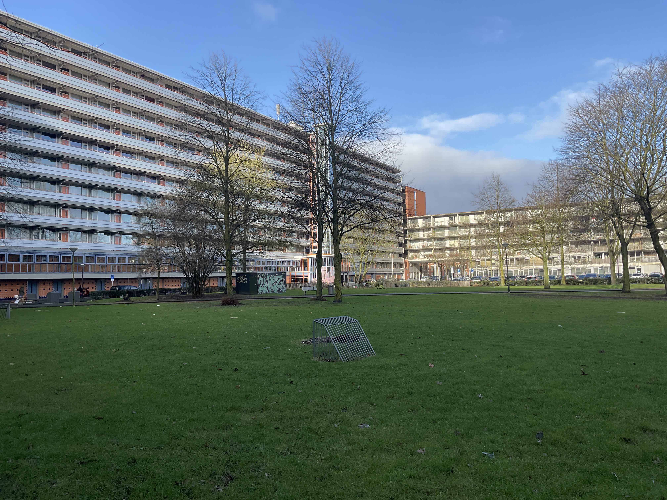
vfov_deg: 48.2
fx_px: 559
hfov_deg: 61.7
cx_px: 334
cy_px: 250
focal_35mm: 29
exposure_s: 1/829
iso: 16
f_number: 1.8
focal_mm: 3
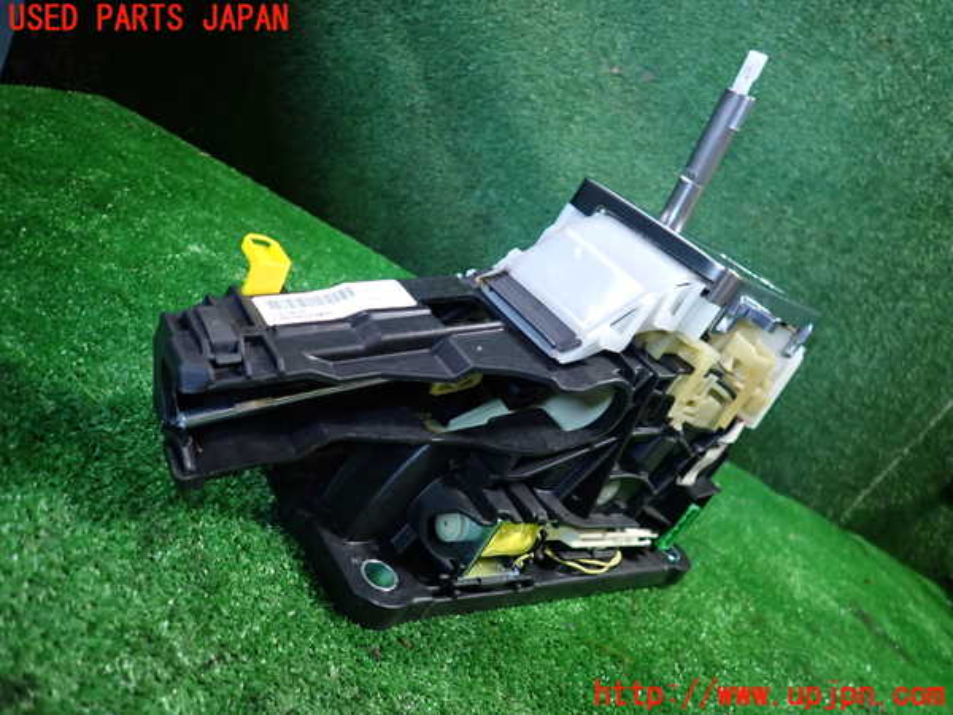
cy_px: 358
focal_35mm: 25
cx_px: 476
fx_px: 688
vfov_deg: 54.9
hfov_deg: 69.4
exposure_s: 1/30
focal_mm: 4.5
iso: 250
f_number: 2
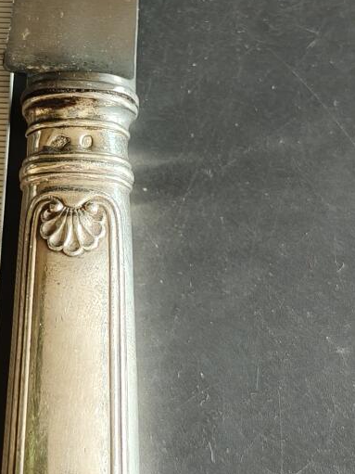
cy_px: 140
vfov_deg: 24.0
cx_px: 87
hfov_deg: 18.1
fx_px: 1108
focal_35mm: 81
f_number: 1.6
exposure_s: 1/65.4
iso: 800
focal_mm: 6.06
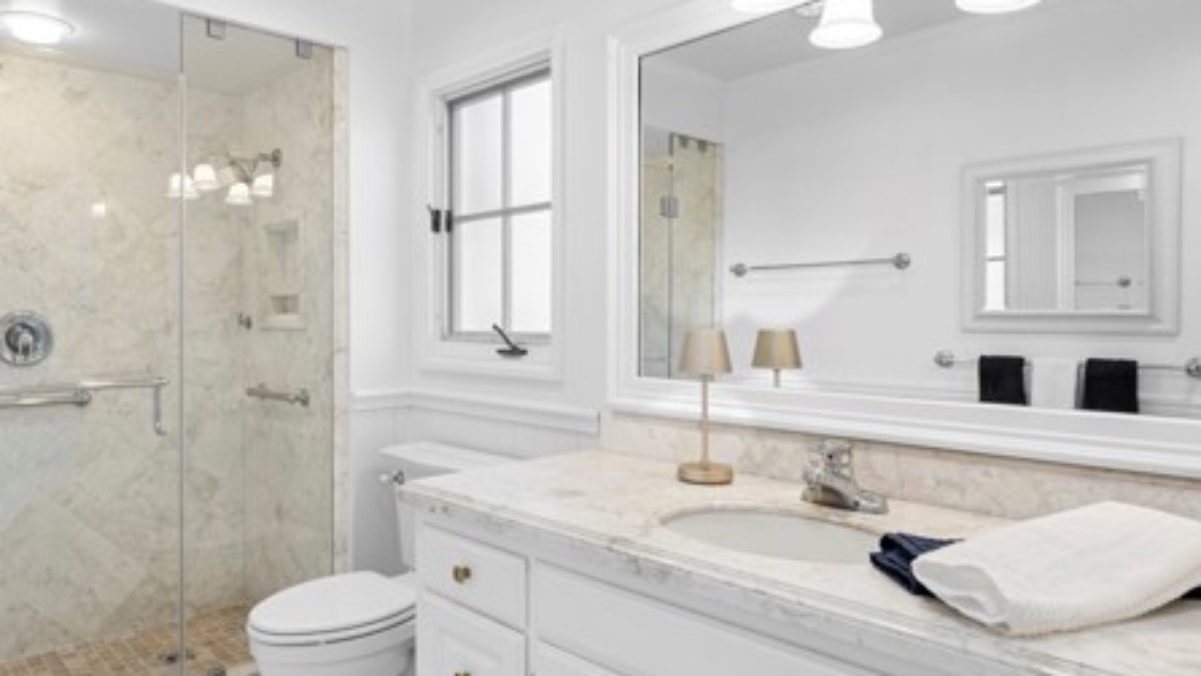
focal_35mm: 24
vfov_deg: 47.7
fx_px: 764
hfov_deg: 75.4
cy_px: 327
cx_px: 477
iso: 200
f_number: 8
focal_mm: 16
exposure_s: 1/6
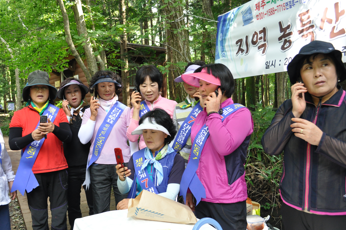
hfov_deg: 60.2
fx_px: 298
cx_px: 152
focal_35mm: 31
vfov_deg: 42.2
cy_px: 129
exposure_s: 1/125
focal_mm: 18
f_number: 5.6
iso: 1000
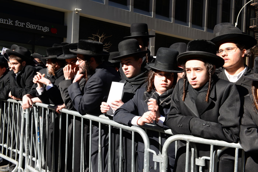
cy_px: 86
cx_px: 129
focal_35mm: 44
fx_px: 315
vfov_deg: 30.5
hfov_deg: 44.5
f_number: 8
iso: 250
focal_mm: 44
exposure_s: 1/160
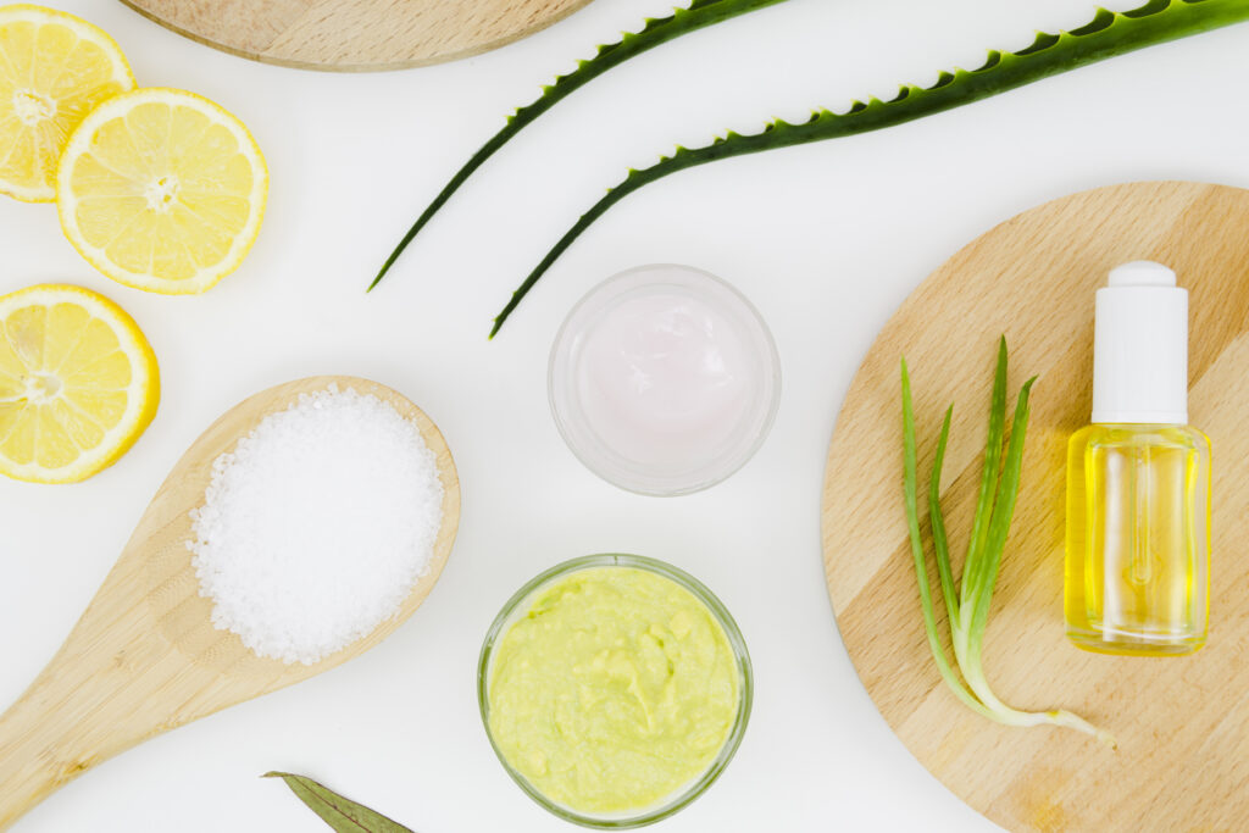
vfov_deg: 25.8
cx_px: 624
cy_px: 416
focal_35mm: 52
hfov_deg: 37.8
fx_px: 1822
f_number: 5.6
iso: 100
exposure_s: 1/25
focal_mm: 35
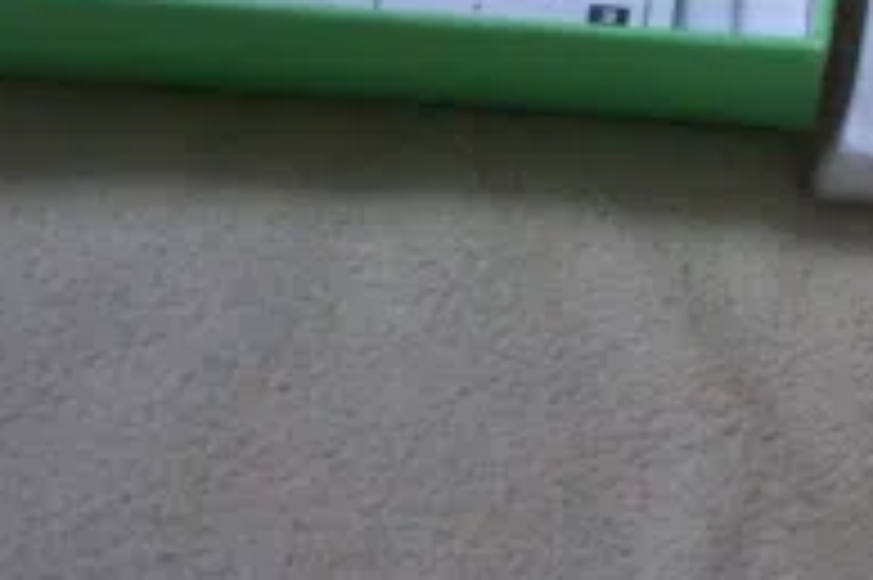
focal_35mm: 79
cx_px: 1210
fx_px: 1914
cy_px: -27
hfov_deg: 22.3
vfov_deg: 16.8
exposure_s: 1/25
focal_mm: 5.54
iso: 320
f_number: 1.8
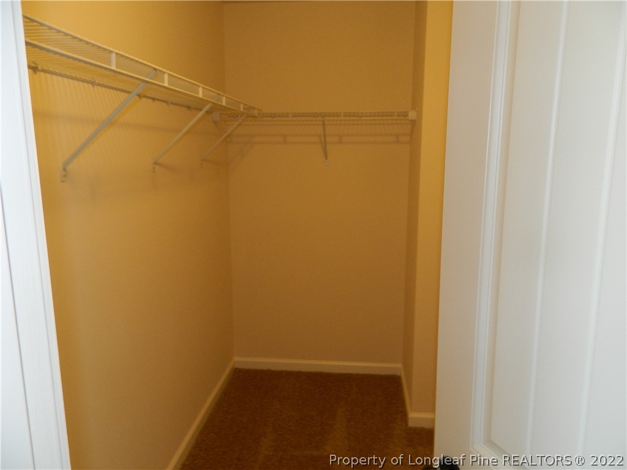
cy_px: 235
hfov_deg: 69.4
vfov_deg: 54.9
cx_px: 314
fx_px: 453
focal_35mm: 25
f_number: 3.1
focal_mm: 4.5
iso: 200
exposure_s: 1/30
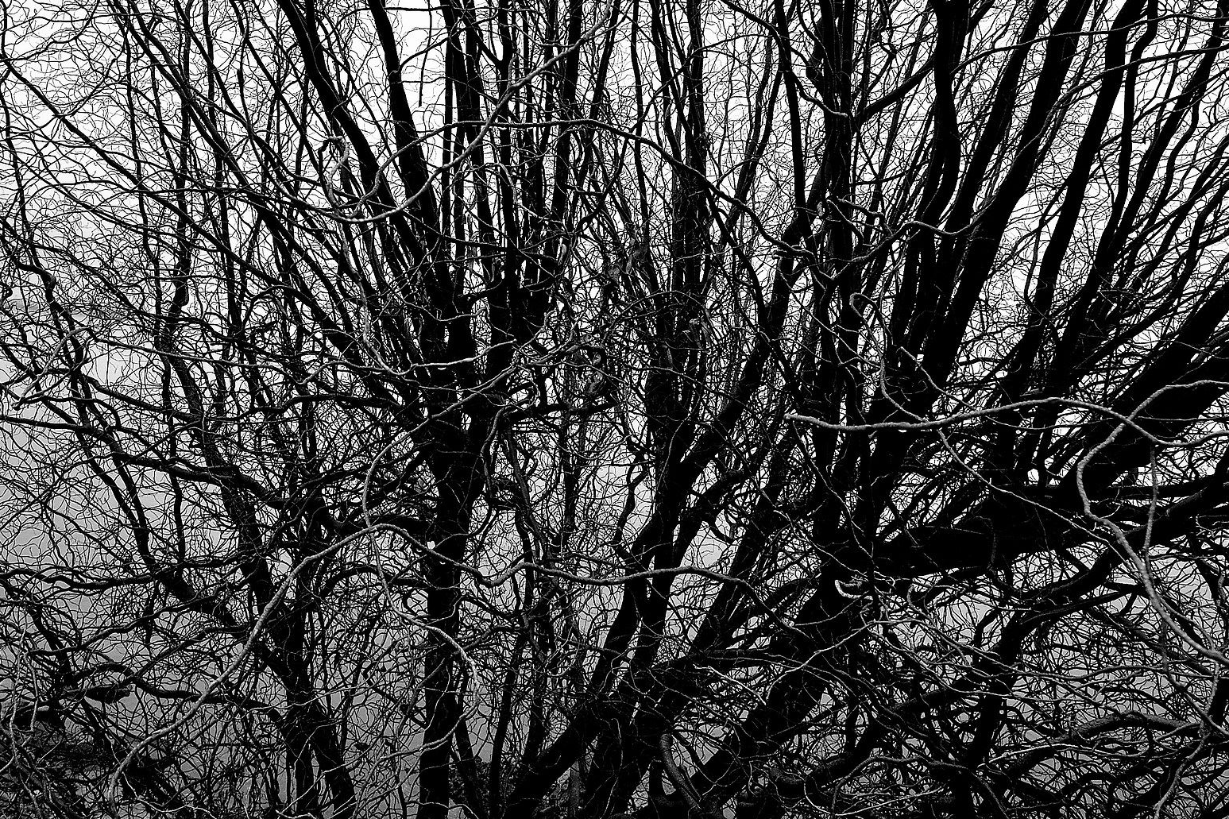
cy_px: 221
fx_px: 1058
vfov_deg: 41.3
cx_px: 466
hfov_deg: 59.6
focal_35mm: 31
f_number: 16
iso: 400
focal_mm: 20
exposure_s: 1/80
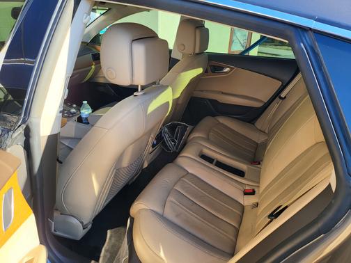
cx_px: 176
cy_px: 132
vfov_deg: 56.8
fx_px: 243
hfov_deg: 71.6
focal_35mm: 24
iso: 40
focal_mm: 5
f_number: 1.8
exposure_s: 1/155
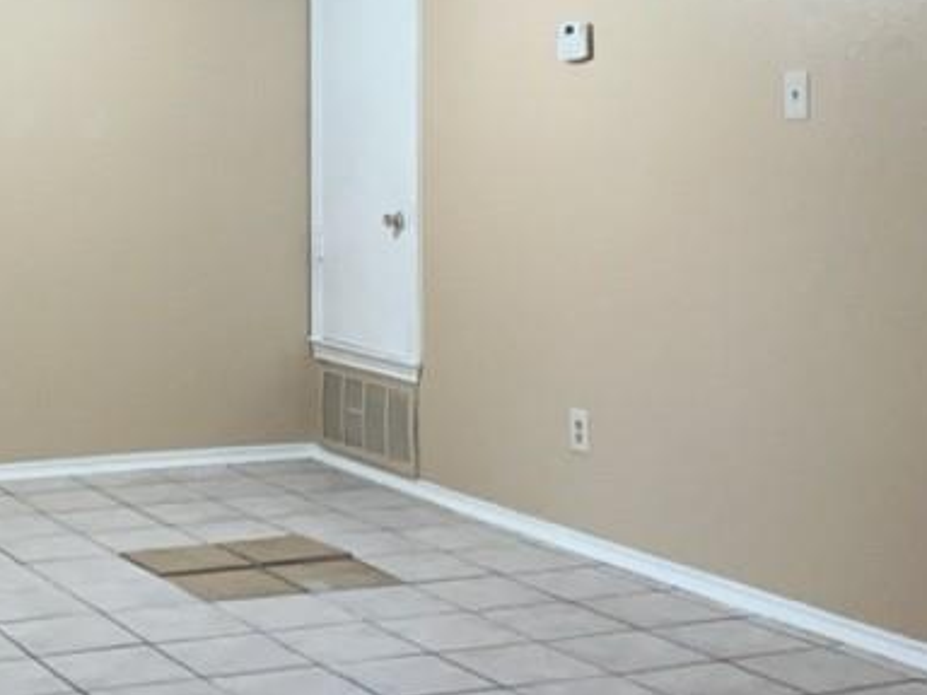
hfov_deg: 26.1
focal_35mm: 72
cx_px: 92
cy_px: 22
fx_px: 1928
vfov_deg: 19.9
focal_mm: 3
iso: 64
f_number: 1.8
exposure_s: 1/60
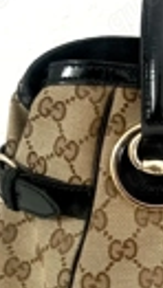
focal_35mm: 93
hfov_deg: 12.4
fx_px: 712
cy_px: 185
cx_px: 251
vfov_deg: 22.8
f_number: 1.8
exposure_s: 1/60
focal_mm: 3.99
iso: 250
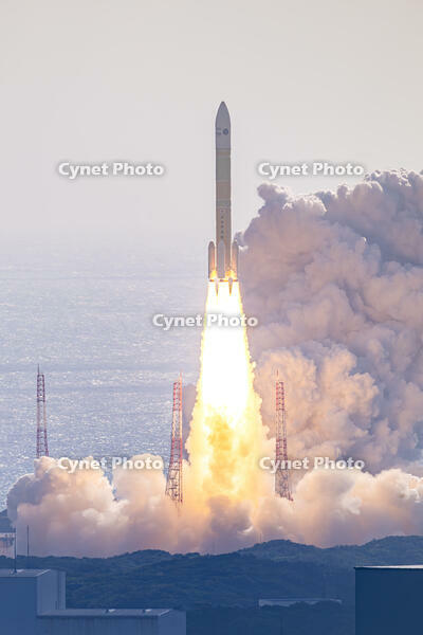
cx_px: 212
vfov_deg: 3.7
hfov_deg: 2.5
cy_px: 318
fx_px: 9869
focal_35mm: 560
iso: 80
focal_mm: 560
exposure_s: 1/1600
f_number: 10
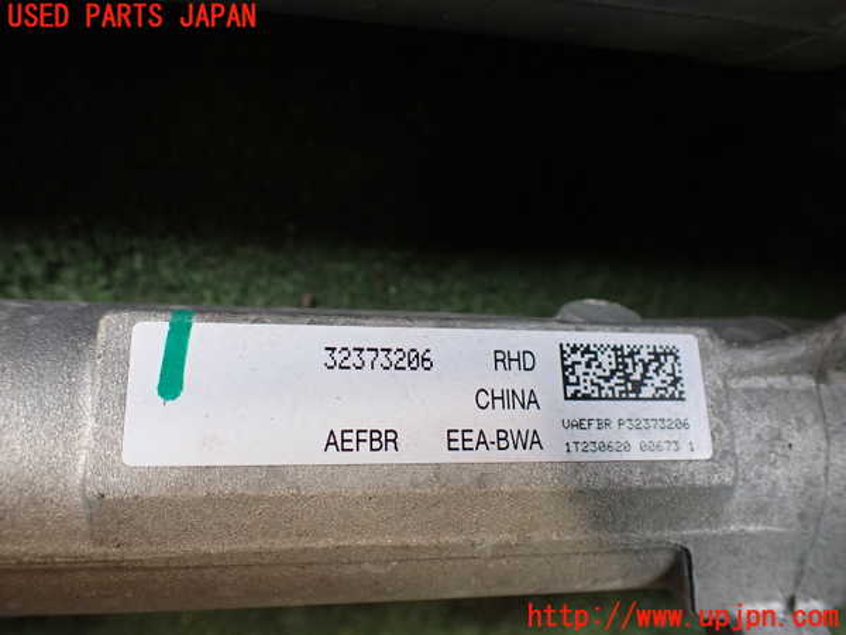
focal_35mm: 30
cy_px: 318
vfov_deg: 46.8
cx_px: 423
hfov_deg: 60.0
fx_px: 733
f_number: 2.3
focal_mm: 5.4
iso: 250
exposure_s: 1/125
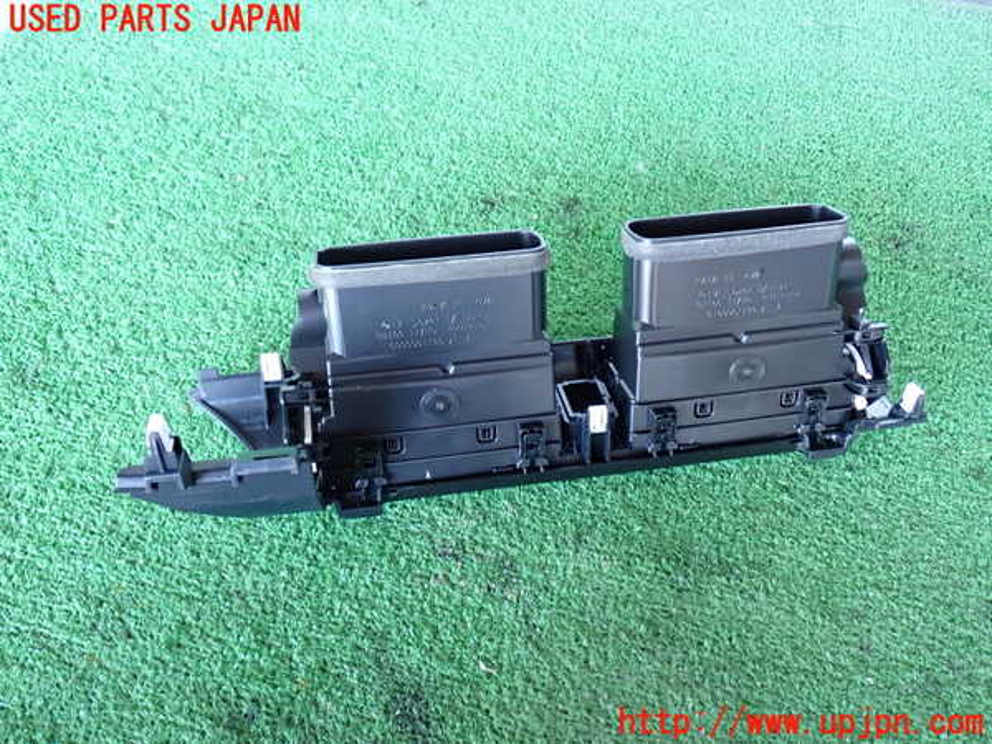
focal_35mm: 30
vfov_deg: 46.8
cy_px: 372
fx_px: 860
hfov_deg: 60.0
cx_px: 496
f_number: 2.3
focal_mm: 5.4
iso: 500
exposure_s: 1/30
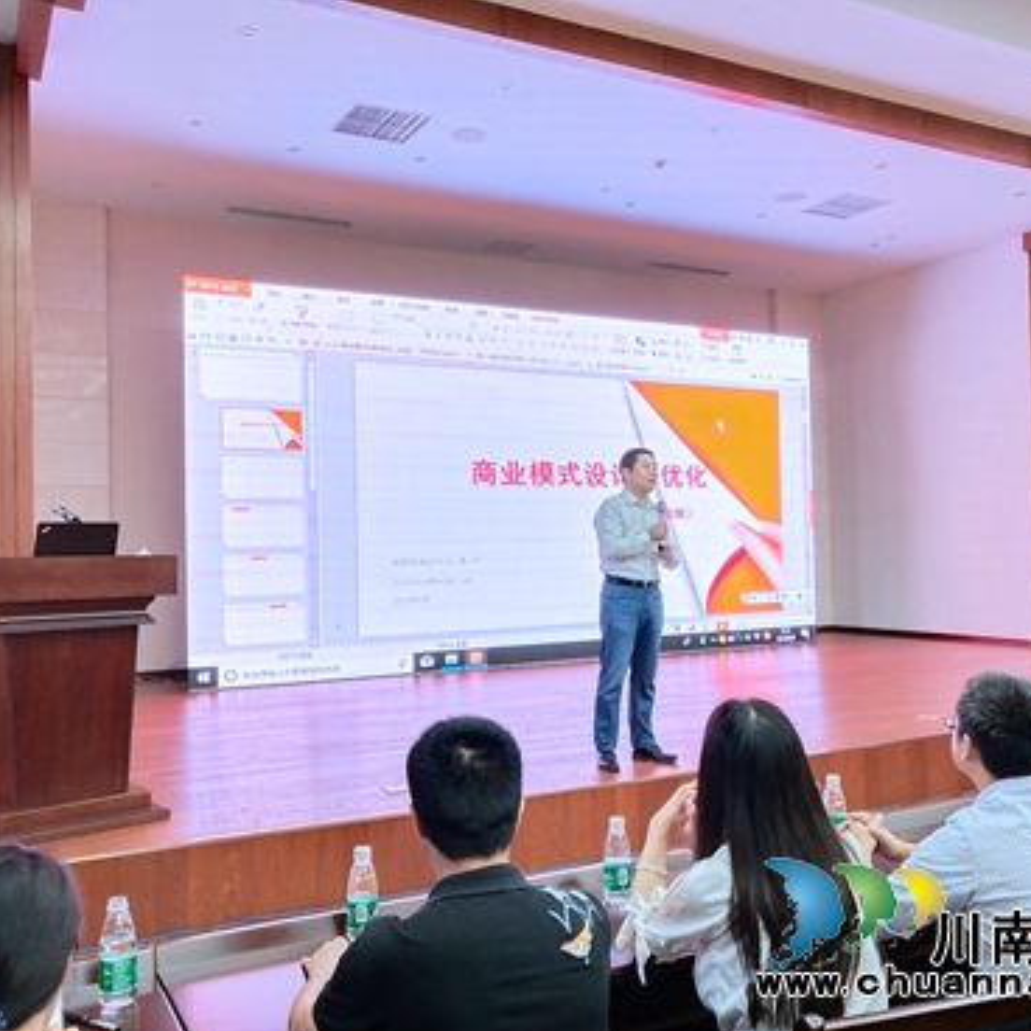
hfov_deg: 46.0
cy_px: 523
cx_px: 560
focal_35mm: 36
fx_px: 1213
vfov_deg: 46.0
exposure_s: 1/60
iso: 177
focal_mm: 3.95
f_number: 1.8
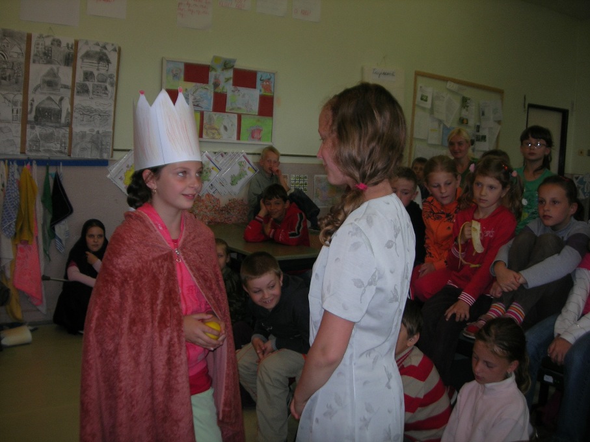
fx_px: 648
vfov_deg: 37.7
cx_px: 295
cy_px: 221
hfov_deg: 49.0
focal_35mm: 38
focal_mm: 7.8
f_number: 2.8
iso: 64
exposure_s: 1/60.1
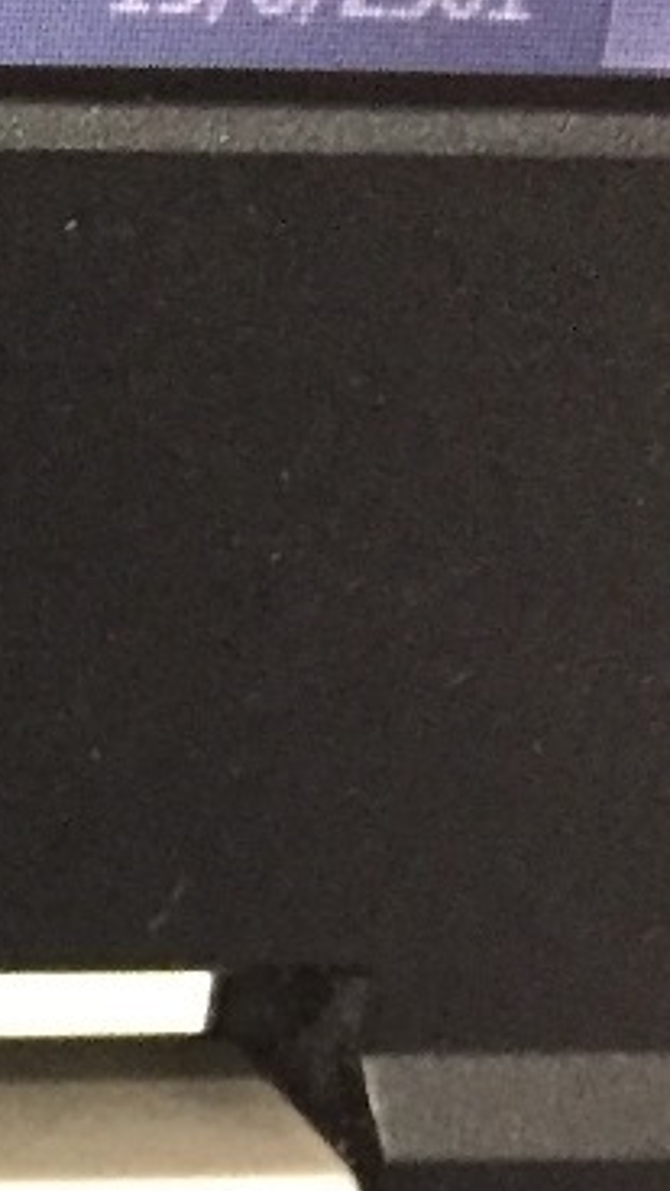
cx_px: -1965
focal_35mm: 140
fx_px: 4422
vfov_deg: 14.7
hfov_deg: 6.8
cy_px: 1521
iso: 250
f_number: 2.2
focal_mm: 4.15
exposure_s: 1/17
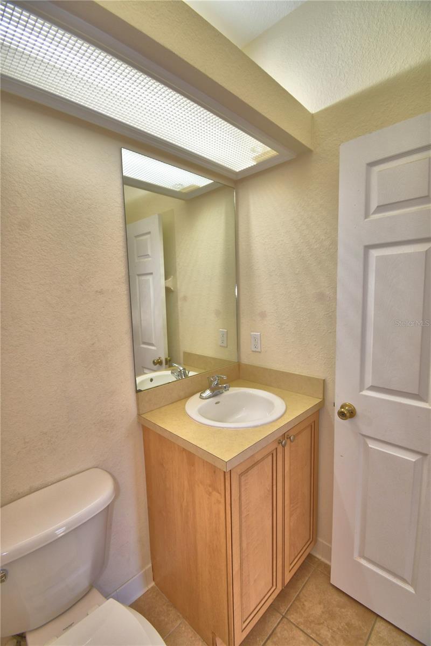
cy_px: 323
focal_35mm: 15
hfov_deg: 77.3
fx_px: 269
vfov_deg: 100.4
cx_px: 216
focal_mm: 10
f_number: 4.5
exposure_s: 1/40
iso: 200
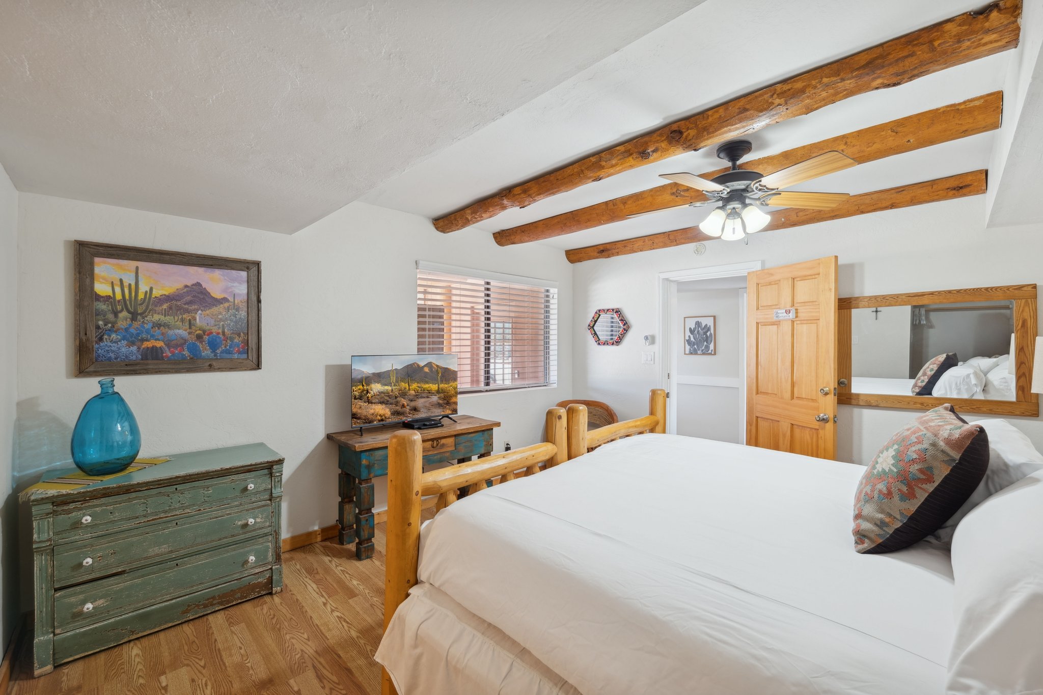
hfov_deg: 104.3
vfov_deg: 81.2
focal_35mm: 14
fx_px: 406
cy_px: 348
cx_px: 522
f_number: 8
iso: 400
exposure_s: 1/6
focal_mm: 14
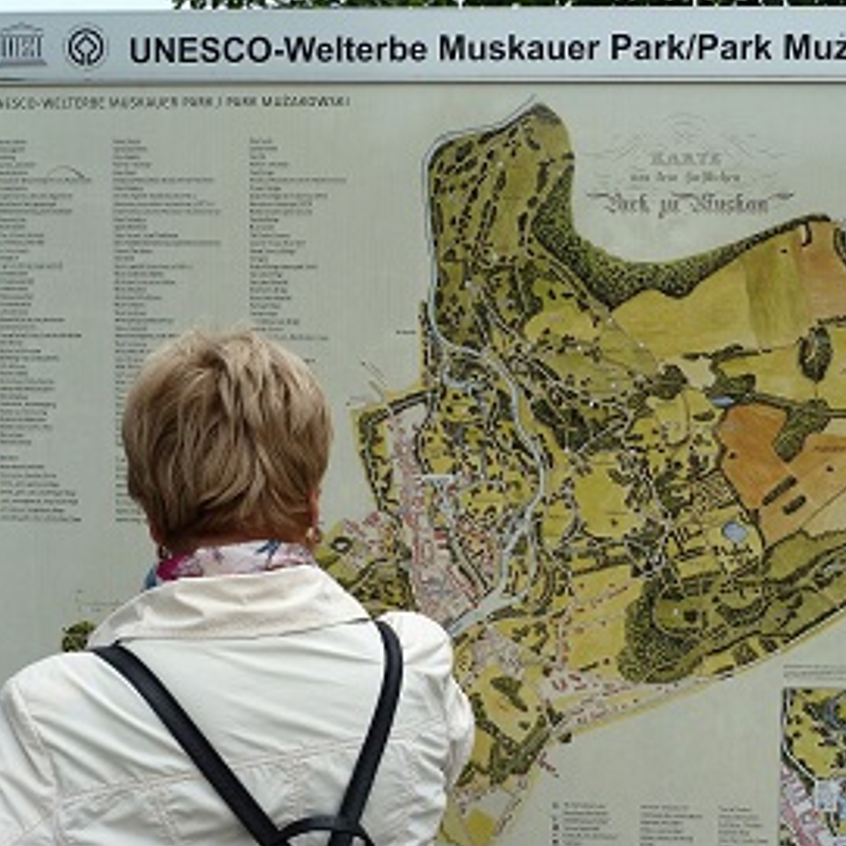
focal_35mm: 53
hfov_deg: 32.0
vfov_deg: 32.2
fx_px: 1465
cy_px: 421
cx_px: 532
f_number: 4
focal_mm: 7.3
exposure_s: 1/400
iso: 80
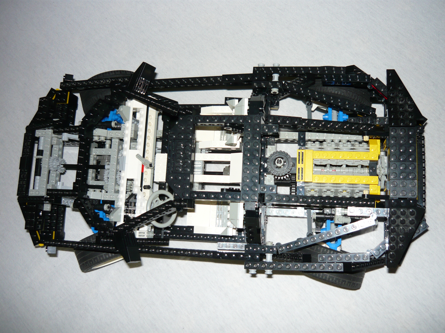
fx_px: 424
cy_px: 166
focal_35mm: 33
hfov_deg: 55.4
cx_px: 222
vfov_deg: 42.9
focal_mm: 5.5
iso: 100
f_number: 2.8
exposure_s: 1/30
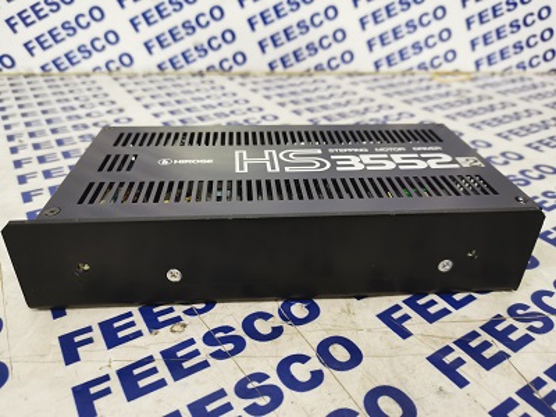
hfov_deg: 67.3
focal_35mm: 26
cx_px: 278
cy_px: 208
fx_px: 418
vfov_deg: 53.1
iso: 500
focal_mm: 5.58
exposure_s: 1/25
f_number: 1.8
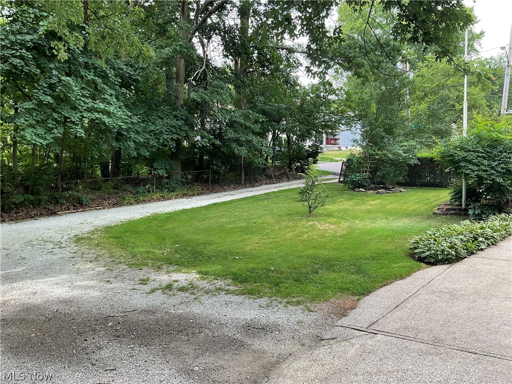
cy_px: 192
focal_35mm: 29
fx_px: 429
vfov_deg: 48.2
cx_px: 256
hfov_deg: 61.7
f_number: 1.8
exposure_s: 1/130
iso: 16
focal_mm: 3
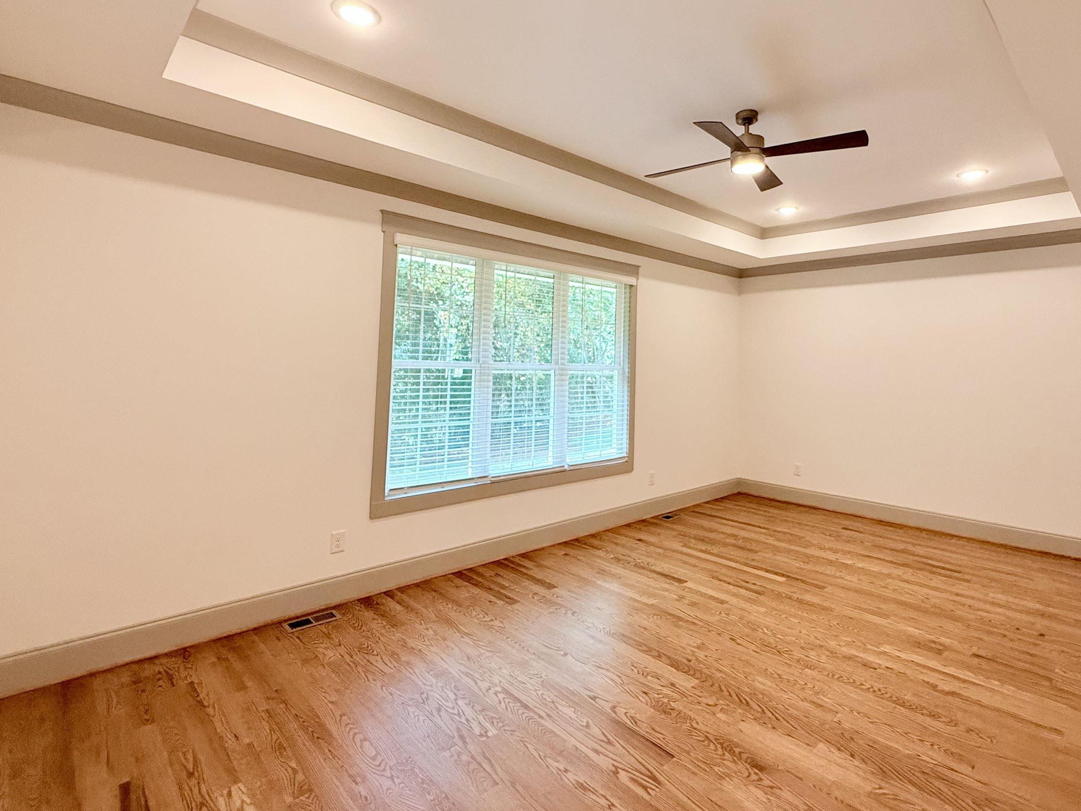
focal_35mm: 18
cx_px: 611
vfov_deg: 70.9
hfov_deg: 87.3
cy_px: 329
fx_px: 562
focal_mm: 2.22
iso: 250
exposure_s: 1/120
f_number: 2.2
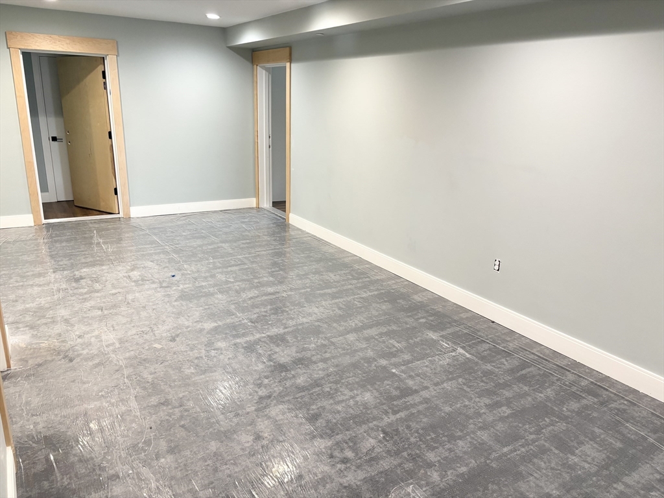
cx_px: 332
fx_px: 499
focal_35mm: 26
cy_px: 249
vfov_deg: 53.1
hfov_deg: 67.3
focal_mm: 5.96
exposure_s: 1/60
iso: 200
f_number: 1.6
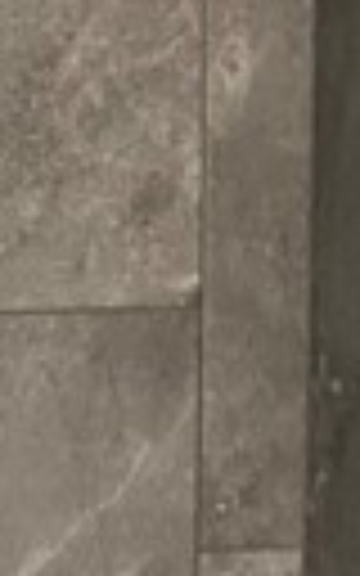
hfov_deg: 7.7
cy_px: 936
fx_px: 2590
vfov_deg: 12.0
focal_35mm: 165
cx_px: -248
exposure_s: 1/30
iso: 800
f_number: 1.8
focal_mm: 4.25
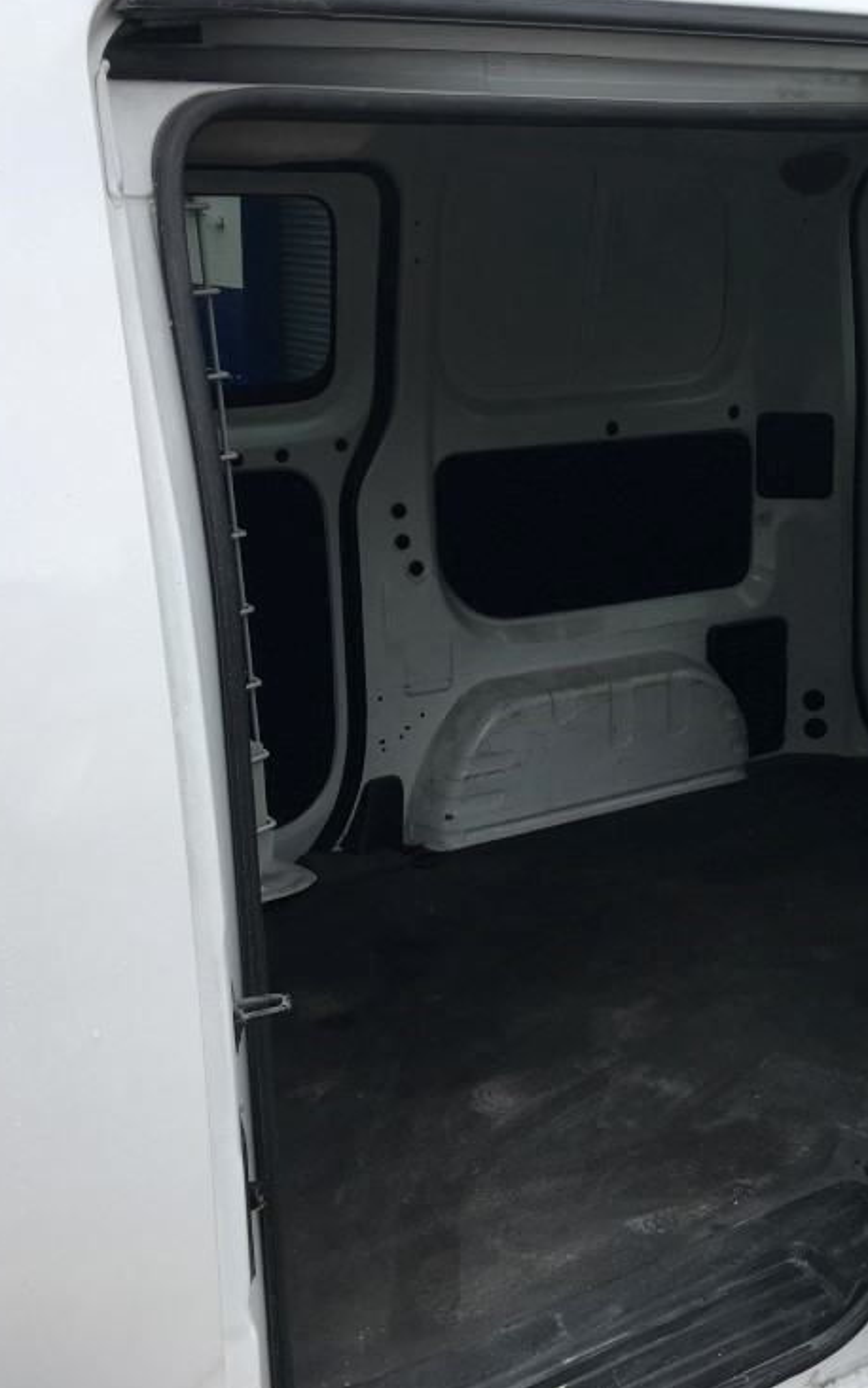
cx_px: 642
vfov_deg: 46.2
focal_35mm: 43
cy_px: 673
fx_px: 1626
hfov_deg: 29.5
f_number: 2.2
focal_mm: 4.15
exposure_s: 1/286
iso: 25
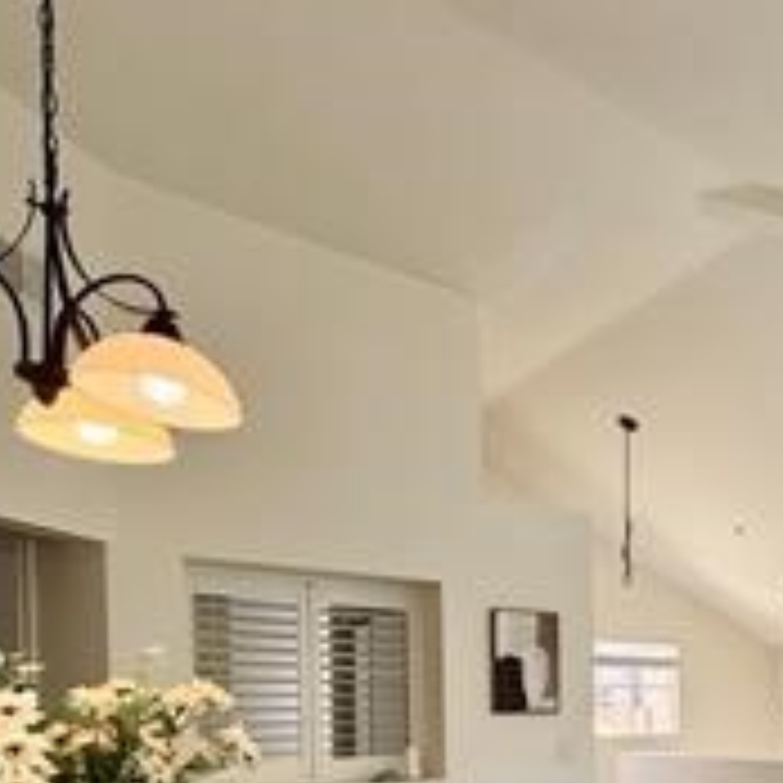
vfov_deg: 45.7
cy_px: 722
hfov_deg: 43.0
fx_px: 819
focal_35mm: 32
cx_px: 806
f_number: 2.2
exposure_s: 1/120
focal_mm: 2.22
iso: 64
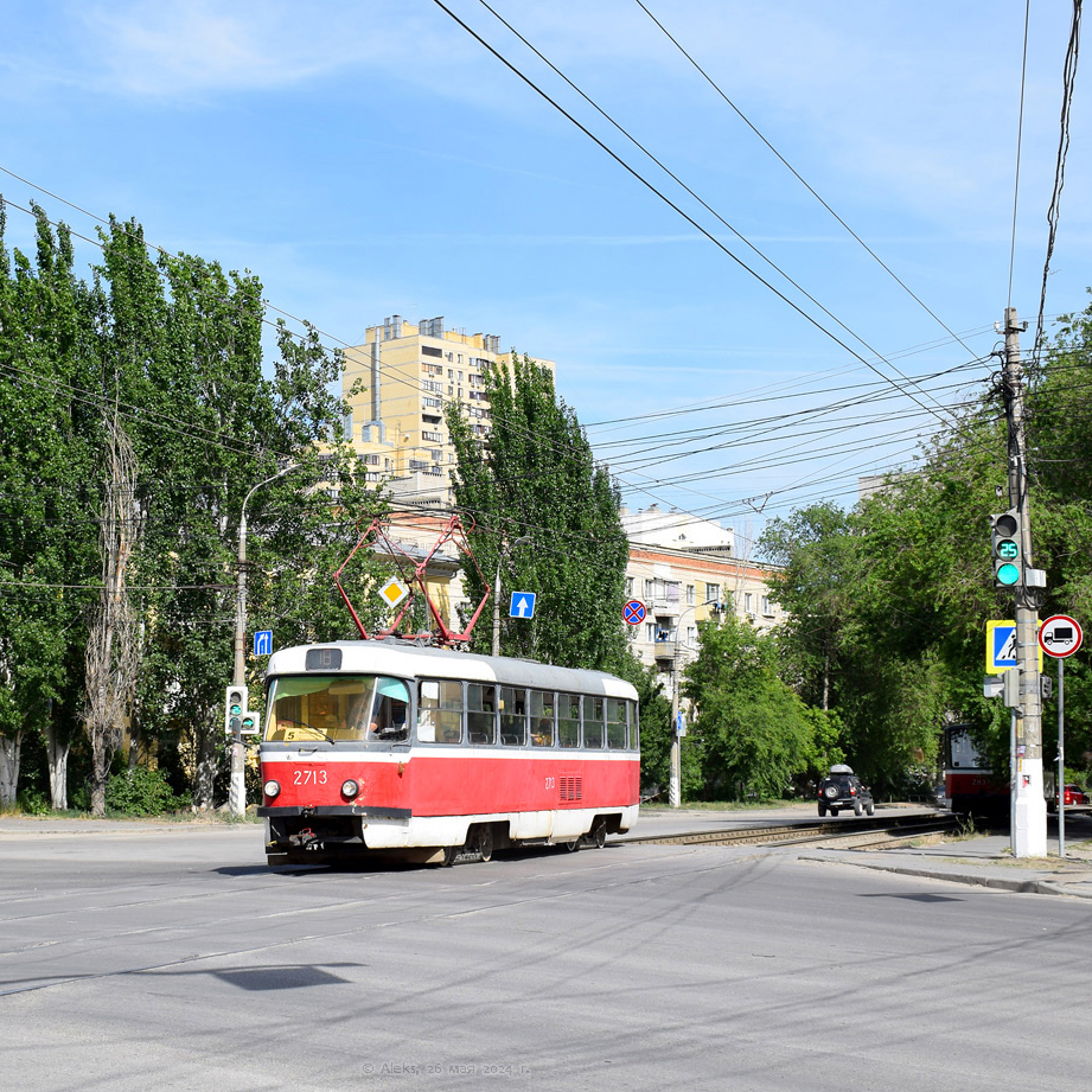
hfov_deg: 29.5
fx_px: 2070
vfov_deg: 29.6
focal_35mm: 58
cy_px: 549
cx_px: 446
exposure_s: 1/500
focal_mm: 30
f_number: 8
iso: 200
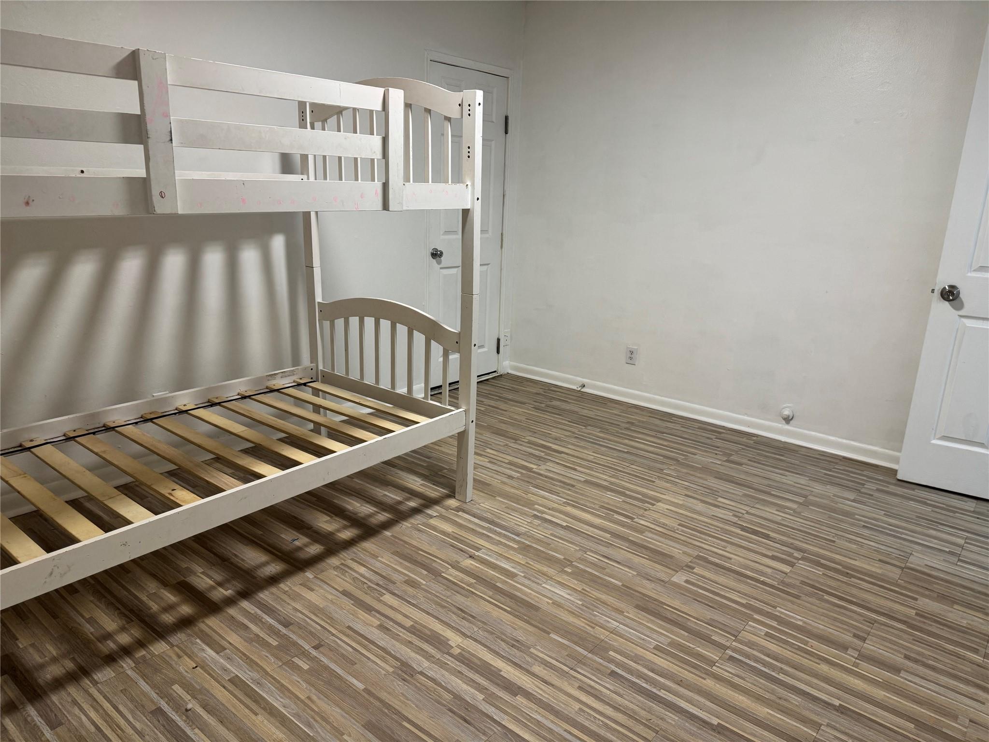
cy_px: 371
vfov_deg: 56.8
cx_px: 494
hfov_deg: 71.6
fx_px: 686
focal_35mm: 24
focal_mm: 6.76
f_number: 1.78
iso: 125
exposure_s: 1/60
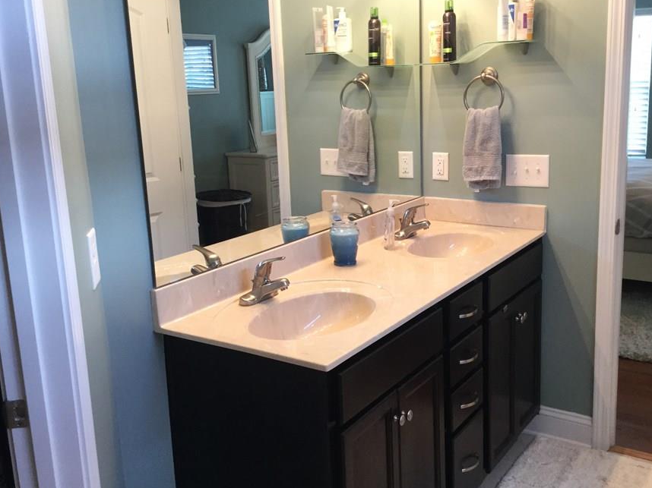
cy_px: 225
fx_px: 697
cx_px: 353
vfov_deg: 38.6
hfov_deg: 50.1
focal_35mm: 37
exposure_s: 1/33
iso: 100
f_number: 2.4
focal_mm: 3.3
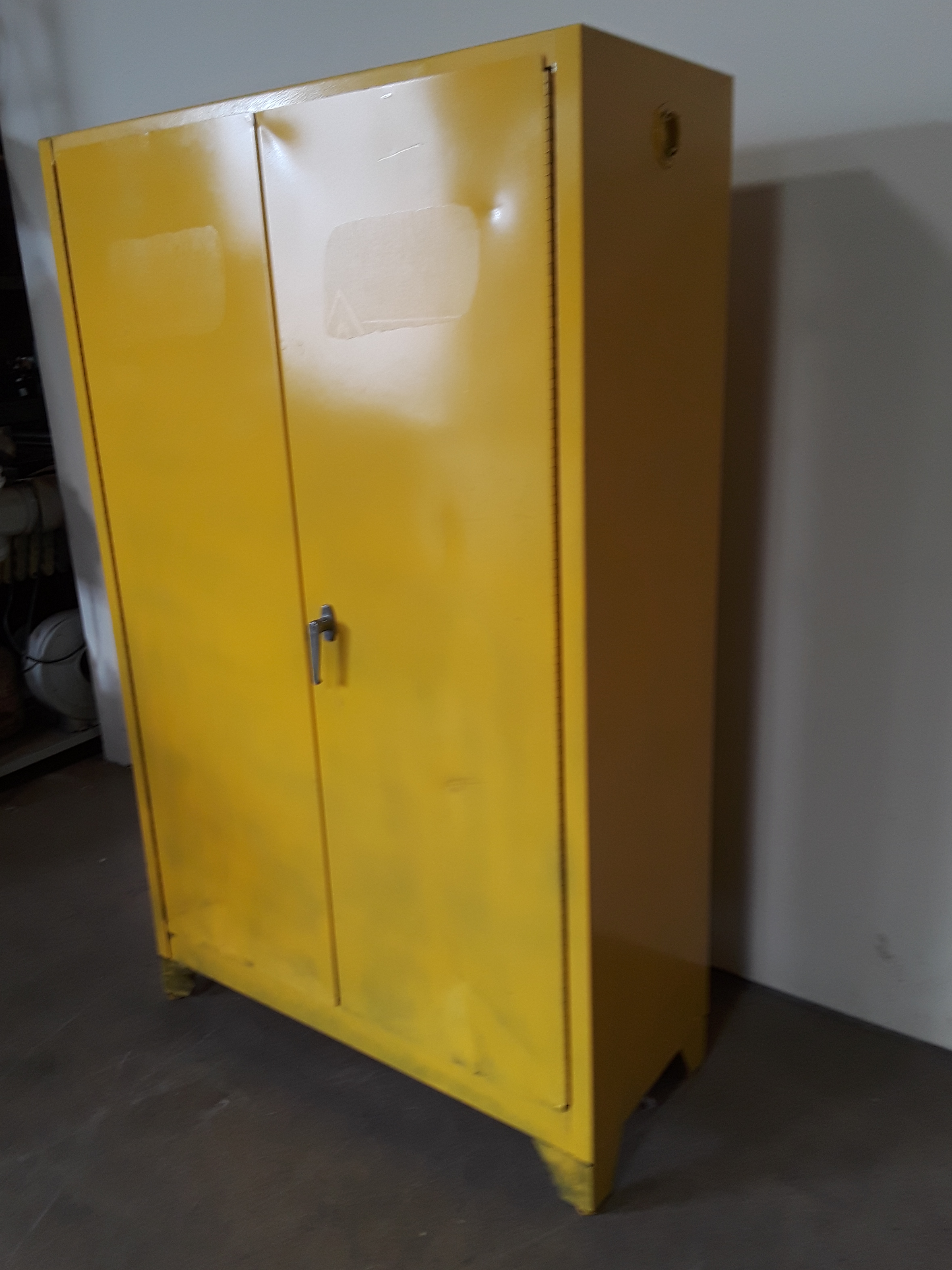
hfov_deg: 48.2
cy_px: 621
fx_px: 1063
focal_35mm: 29
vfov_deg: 61.6
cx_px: 477
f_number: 1.9
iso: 40
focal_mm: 2.9
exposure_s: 1/40
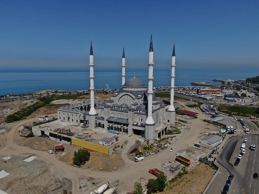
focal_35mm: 24
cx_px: 130
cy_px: 97
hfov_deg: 71.6
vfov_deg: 56.8
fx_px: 180
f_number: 2.8
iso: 100
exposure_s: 1/4000
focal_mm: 4.39
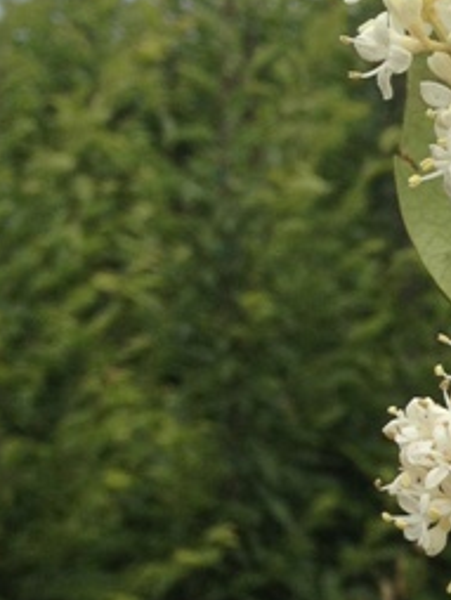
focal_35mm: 141
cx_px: 843
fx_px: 2445
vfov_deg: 13.6
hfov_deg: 9.9
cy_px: 687
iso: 50
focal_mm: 4.28
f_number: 2.4
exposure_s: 1/1905
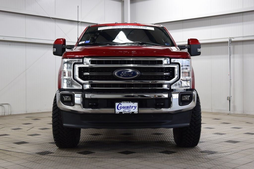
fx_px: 381
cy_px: 84
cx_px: 127
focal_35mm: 54
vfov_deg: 25.1
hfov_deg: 36.9
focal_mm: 36
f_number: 6.3
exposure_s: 1/15
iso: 400
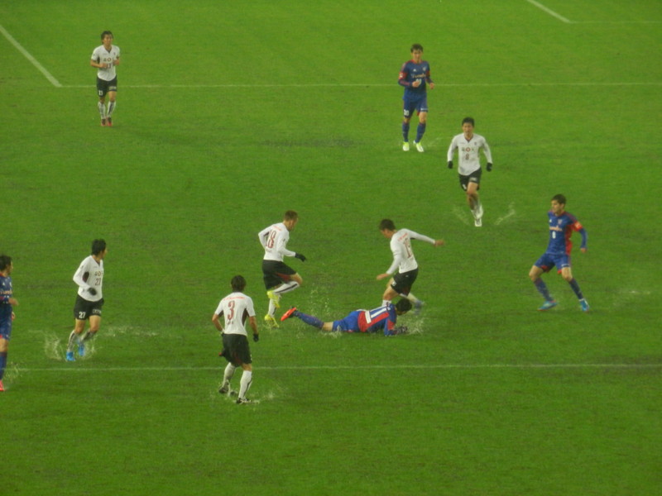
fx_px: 8319
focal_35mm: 435
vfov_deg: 3.4
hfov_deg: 4.6
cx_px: 331
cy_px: 248
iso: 560
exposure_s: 1/60
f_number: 5.6
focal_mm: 77.3
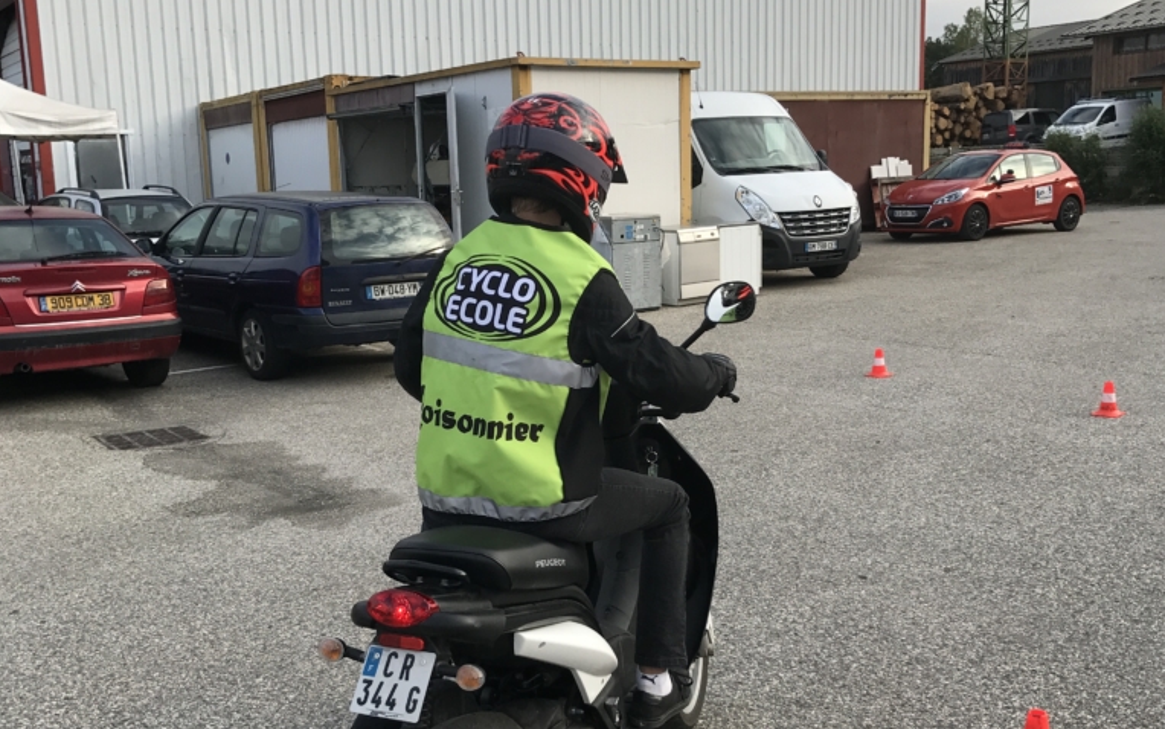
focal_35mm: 40
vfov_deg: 32.0
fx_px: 1270
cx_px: 583
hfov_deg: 49.3
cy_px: 422
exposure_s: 1/818
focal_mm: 3.99
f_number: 1.8
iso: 20
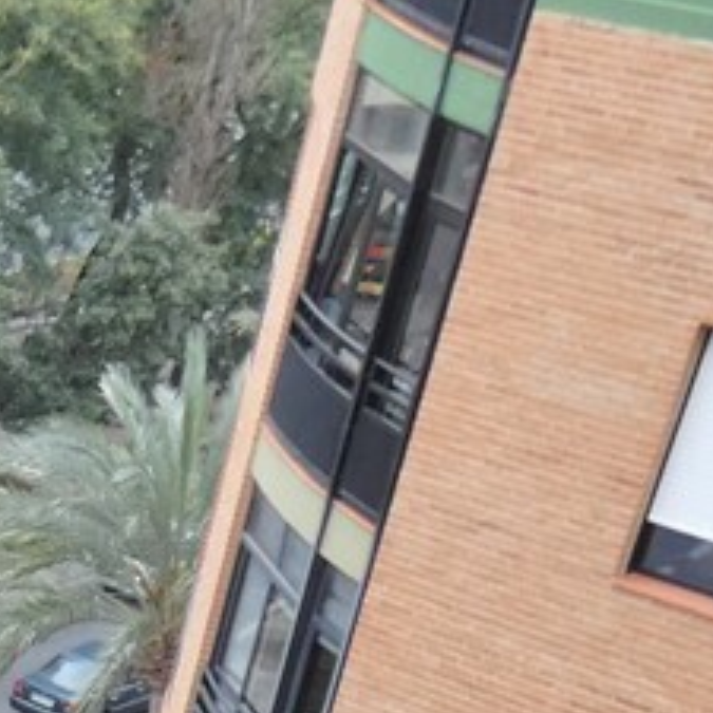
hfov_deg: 13.0
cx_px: -783
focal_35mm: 113
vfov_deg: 14.0
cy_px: 1195
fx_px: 2633
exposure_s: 1/100
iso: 80
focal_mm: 3.6
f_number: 2.8
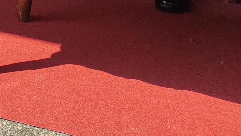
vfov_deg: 8.4
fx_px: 799
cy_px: -253
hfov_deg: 15.4
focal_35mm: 125
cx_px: -155
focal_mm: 4.74
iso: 56
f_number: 1.79
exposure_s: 1/828
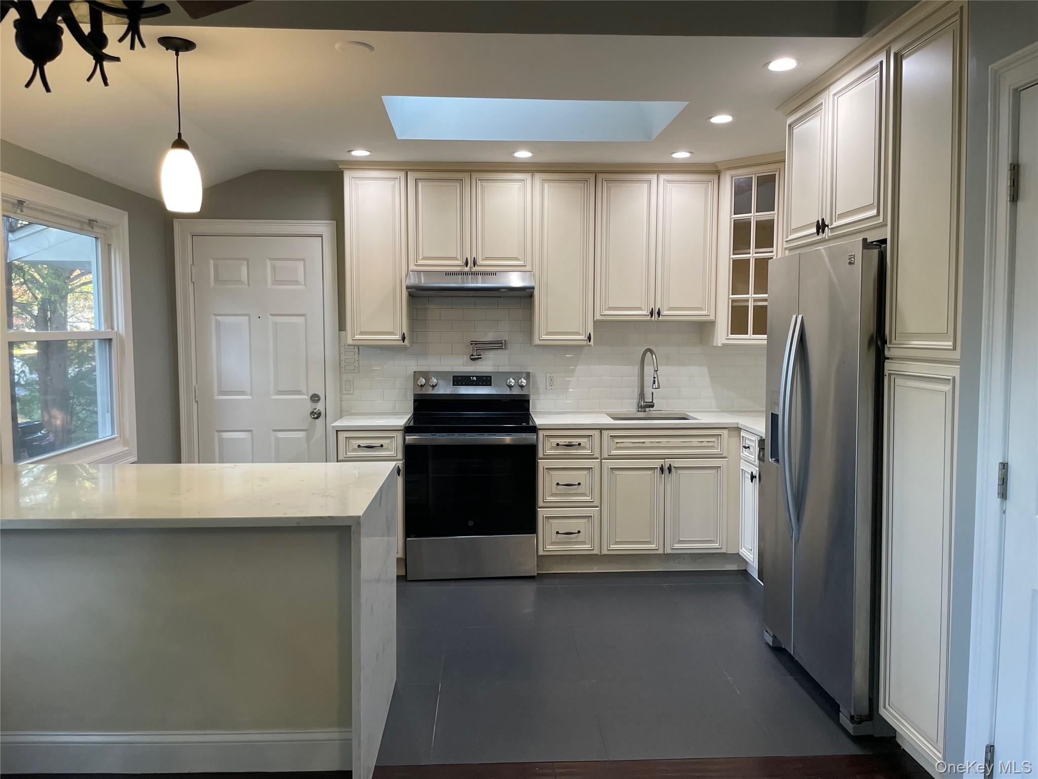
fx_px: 780
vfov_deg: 53.1
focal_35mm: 26
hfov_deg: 67.3
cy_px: 390
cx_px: 519
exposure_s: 1/120
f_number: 1.6
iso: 125
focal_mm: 4.2
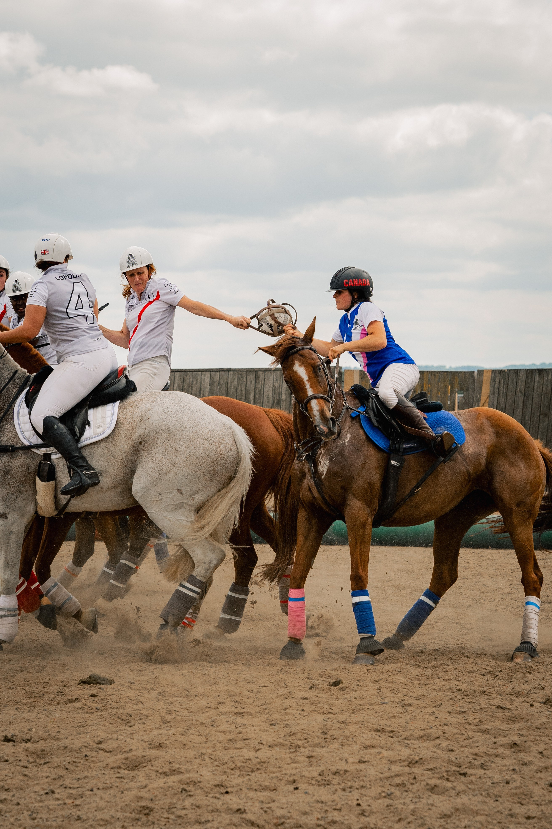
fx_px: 2921
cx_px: 276
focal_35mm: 127
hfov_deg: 10.8
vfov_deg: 16.1
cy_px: 414
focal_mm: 85
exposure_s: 1/2500
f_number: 5
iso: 800
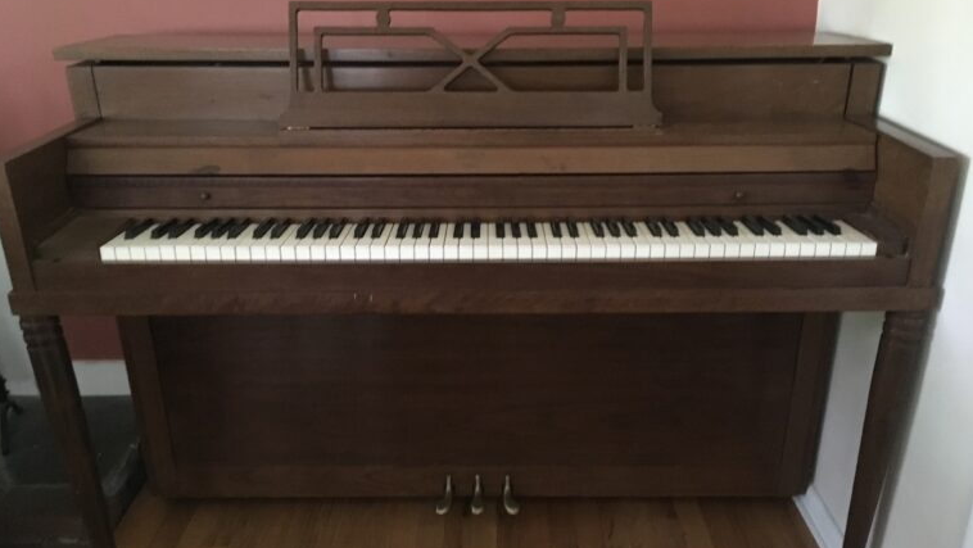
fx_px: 826
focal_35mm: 32
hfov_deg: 61.0
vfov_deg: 36.7
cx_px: 485
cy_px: 309
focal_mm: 4.15
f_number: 2.2
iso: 320
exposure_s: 1/15
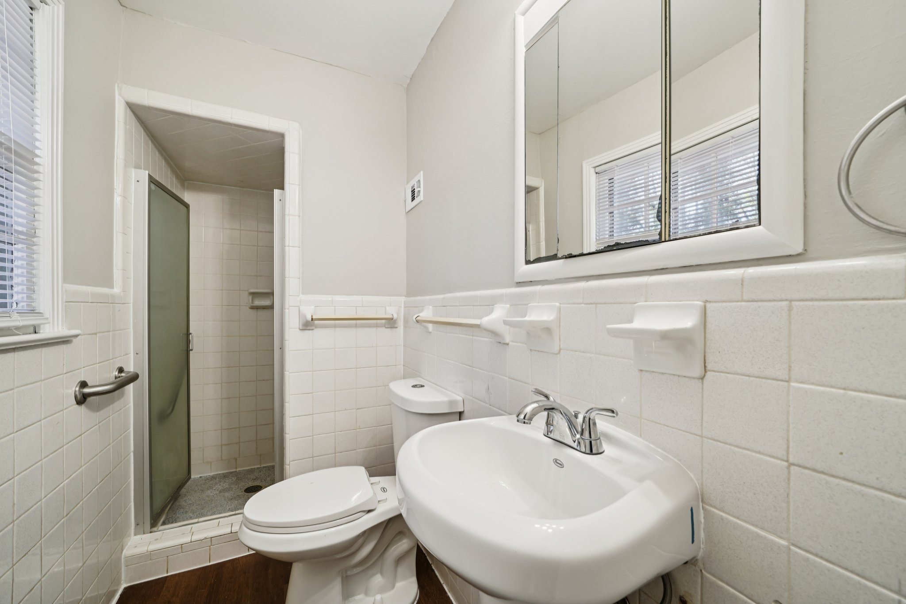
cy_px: 302
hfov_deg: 108.3
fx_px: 327
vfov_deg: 85.4
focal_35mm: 13
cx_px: 453
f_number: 8
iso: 400
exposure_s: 1/25
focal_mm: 13
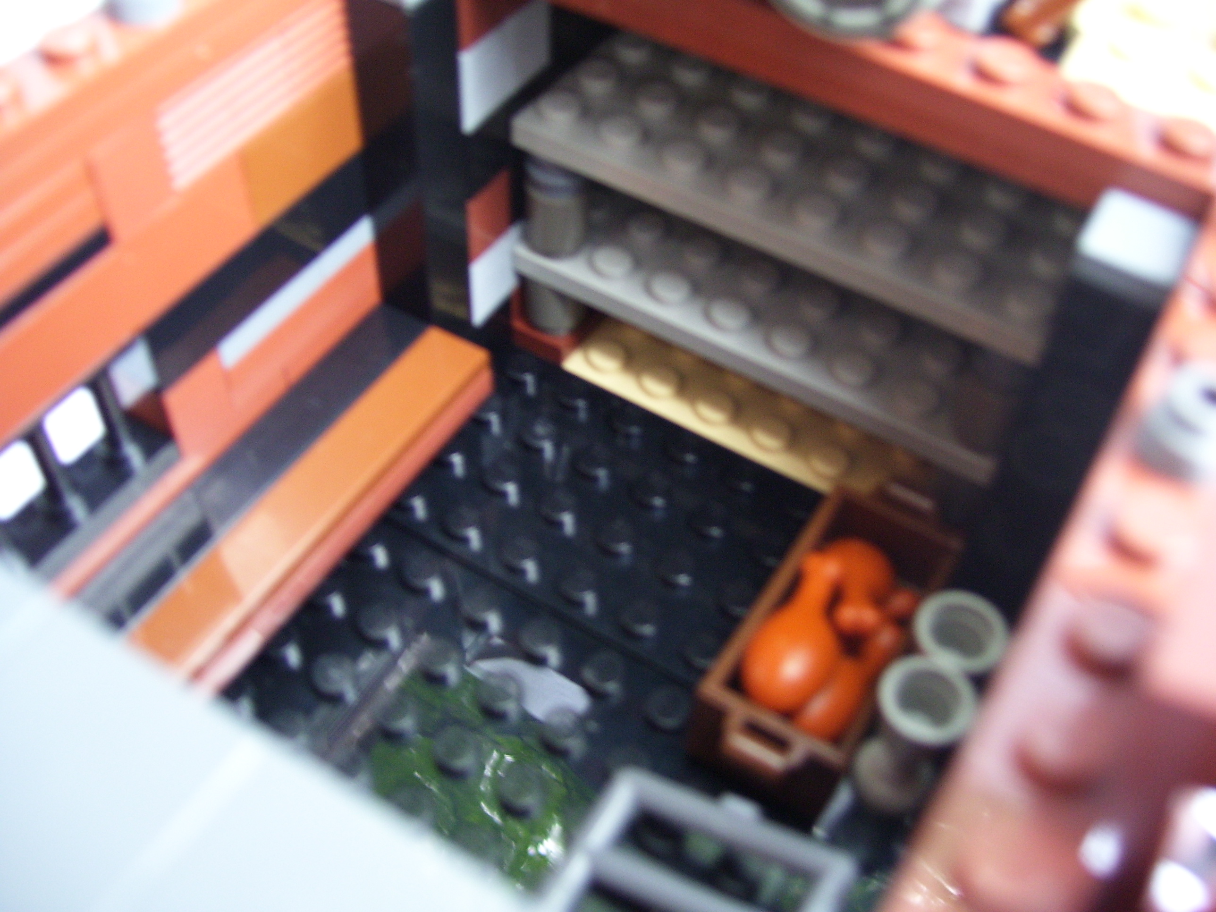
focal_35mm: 37
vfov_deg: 38.7
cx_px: 608
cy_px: 456
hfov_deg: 50.1
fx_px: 1300
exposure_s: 1/8
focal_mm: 6
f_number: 2.7
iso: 160
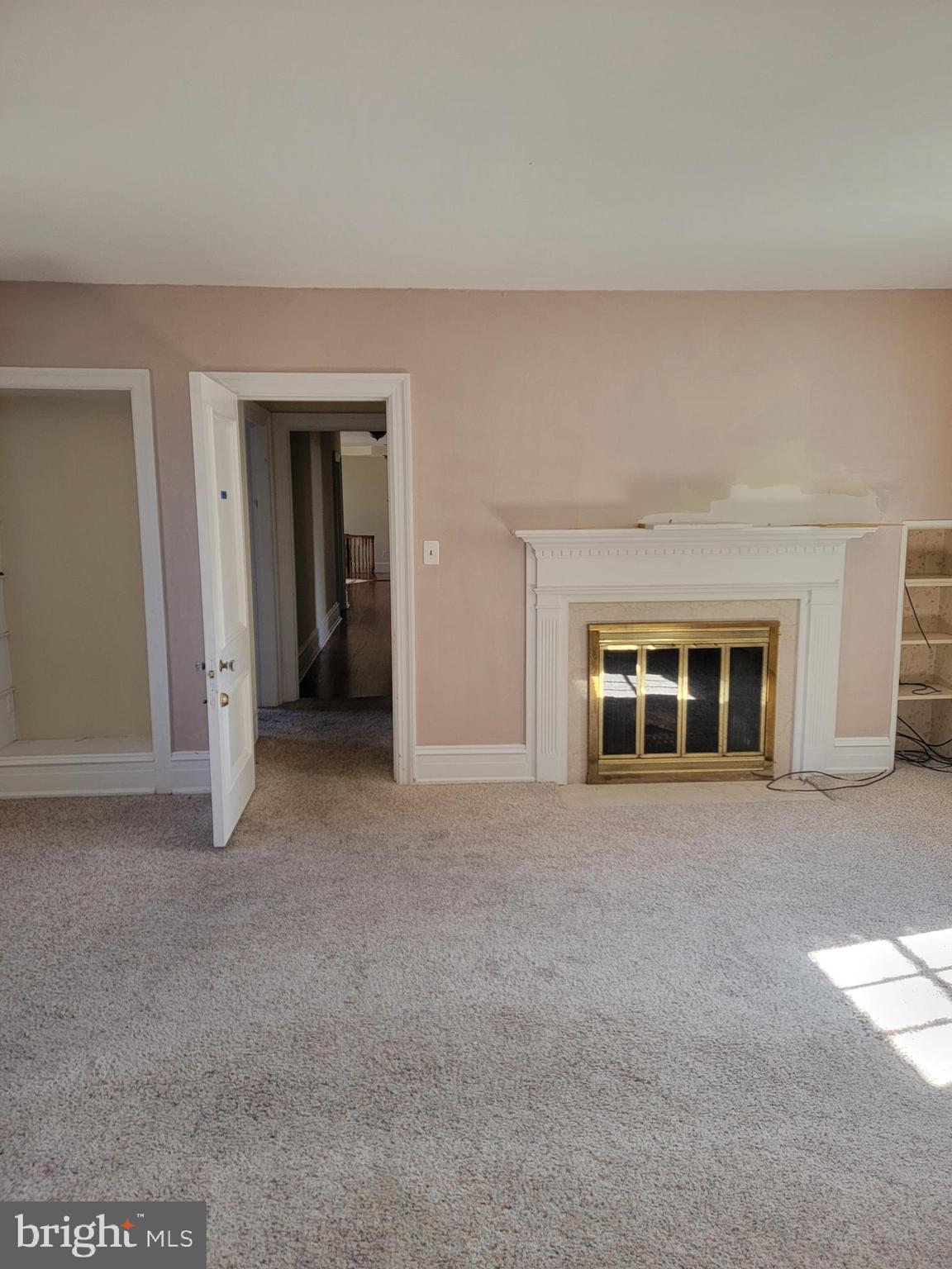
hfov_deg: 56.8
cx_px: 476
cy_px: 634
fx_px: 880
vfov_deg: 71.6
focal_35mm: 24
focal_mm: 6.7
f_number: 1.8
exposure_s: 1/120
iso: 125
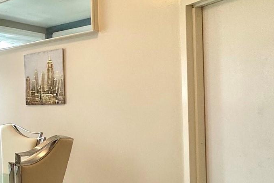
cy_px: 106
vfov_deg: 30.5
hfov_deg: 32.1
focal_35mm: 44
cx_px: -93
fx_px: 335
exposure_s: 1/120
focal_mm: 2.22
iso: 50
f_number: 2.2
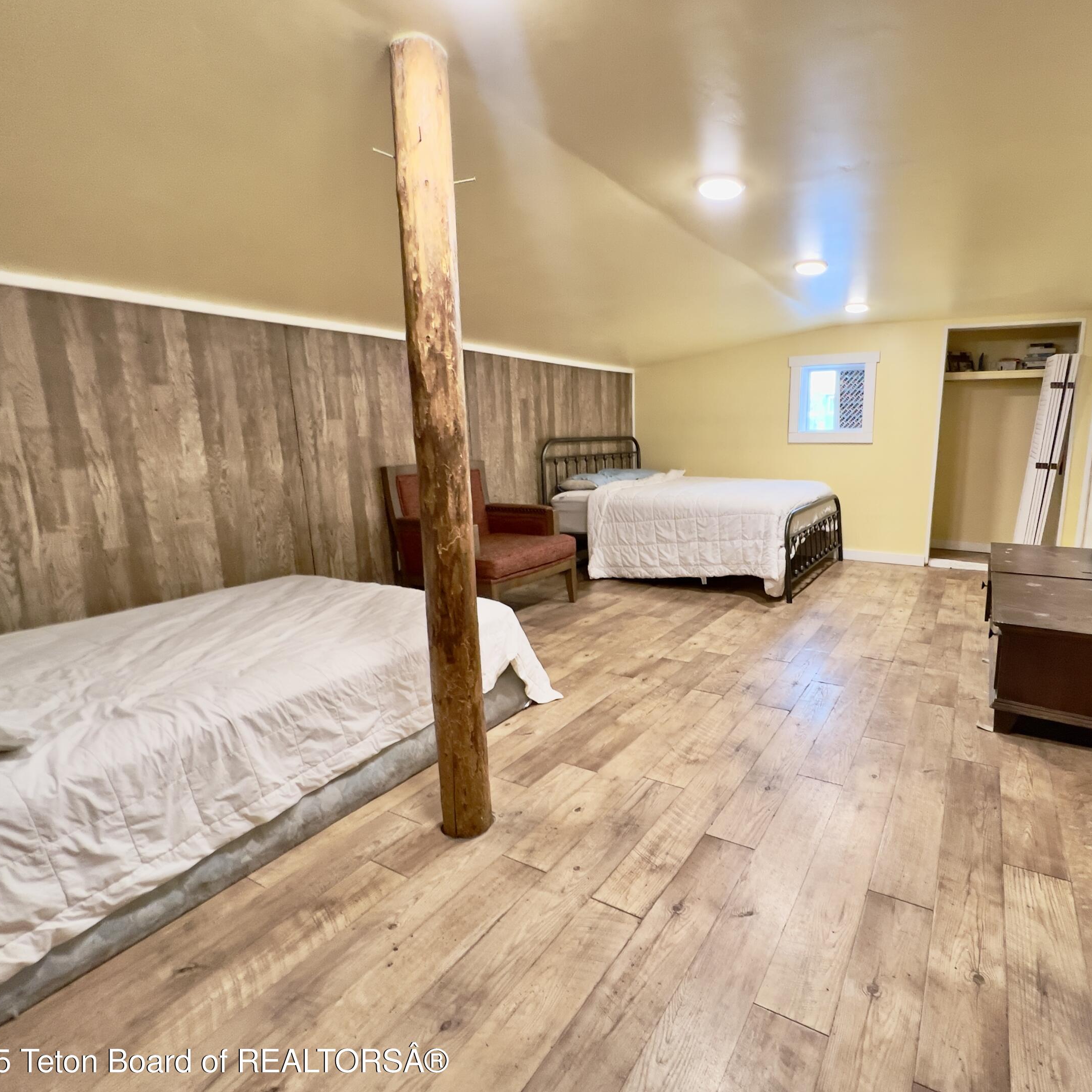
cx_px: 674
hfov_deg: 85.9
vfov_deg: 87.4
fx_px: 571
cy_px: 543
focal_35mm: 16
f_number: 1.8
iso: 200
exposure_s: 1/60
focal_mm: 1.57
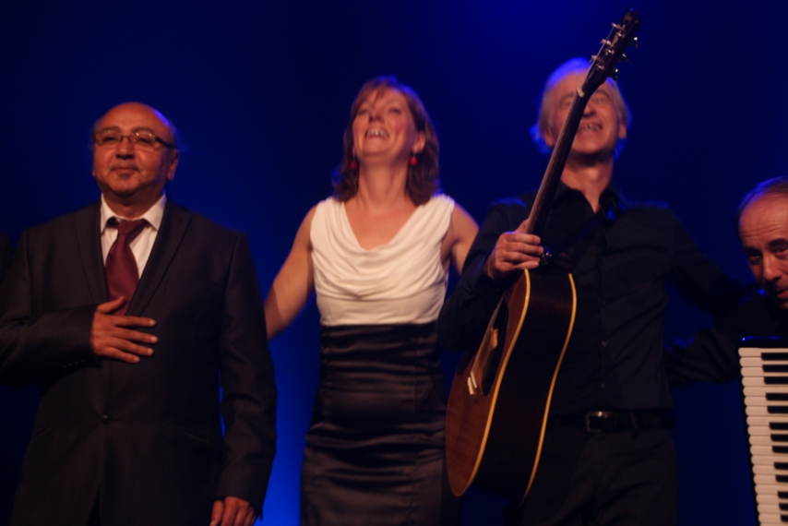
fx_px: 1806
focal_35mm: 82
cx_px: 394
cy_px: 263
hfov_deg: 24.6
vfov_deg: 16.6
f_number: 4.5
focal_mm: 55
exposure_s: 1/15
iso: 800
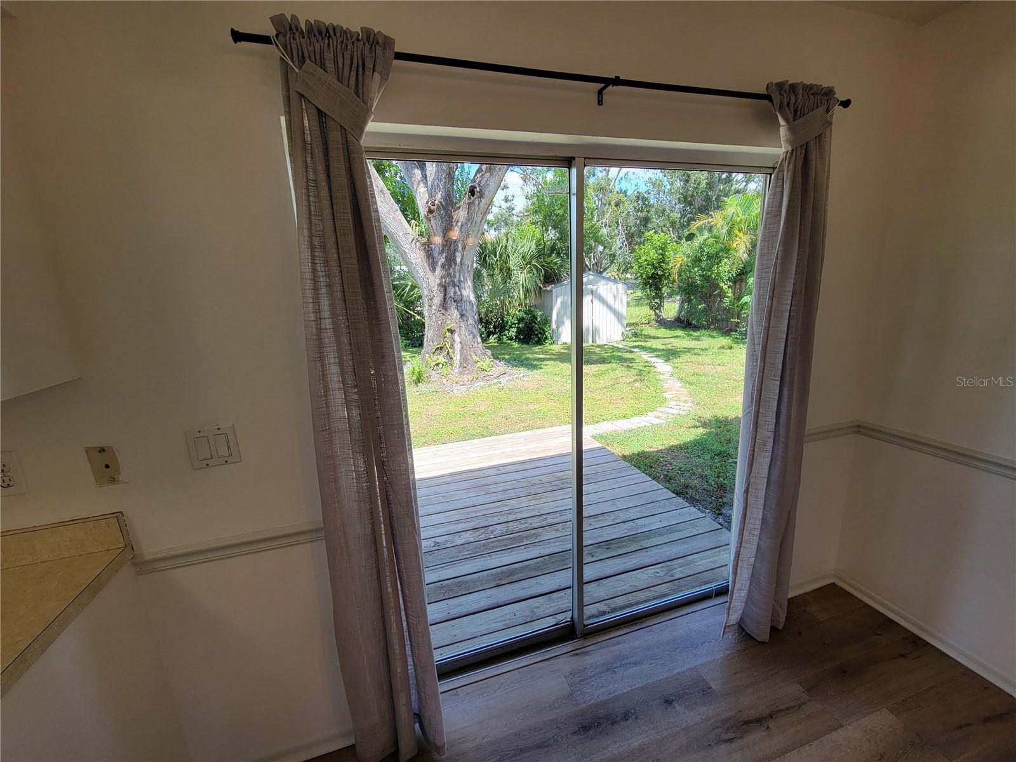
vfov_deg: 89.9
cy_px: 381
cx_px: 508
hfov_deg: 106.2
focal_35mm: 13
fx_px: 382
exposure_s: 1/208
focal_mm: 2.2
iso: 50
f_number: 2.2
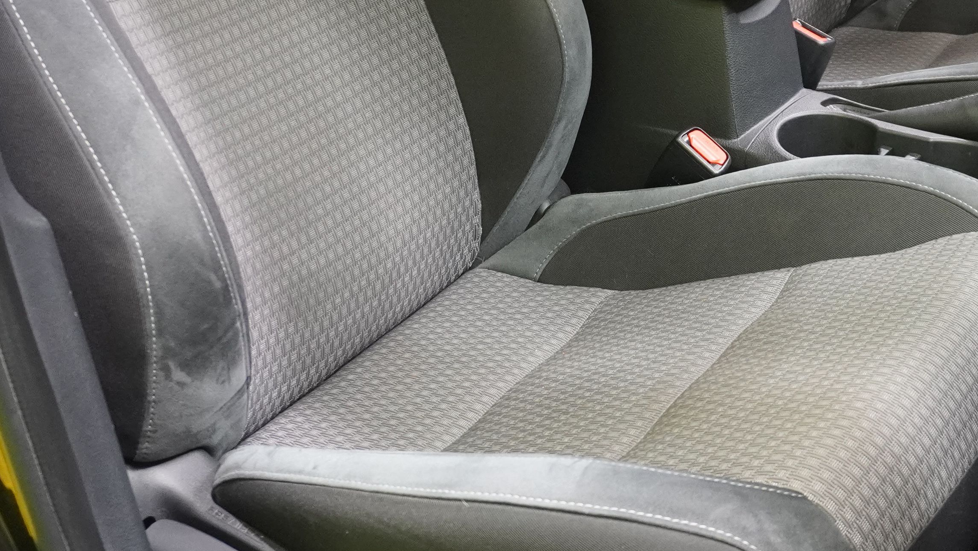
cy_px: -14
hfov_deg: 31.7
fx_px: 1712
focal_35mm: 66
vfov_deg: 17.8
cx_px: 640
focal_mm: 16
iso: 1600
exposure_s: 1/30
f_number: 3.5
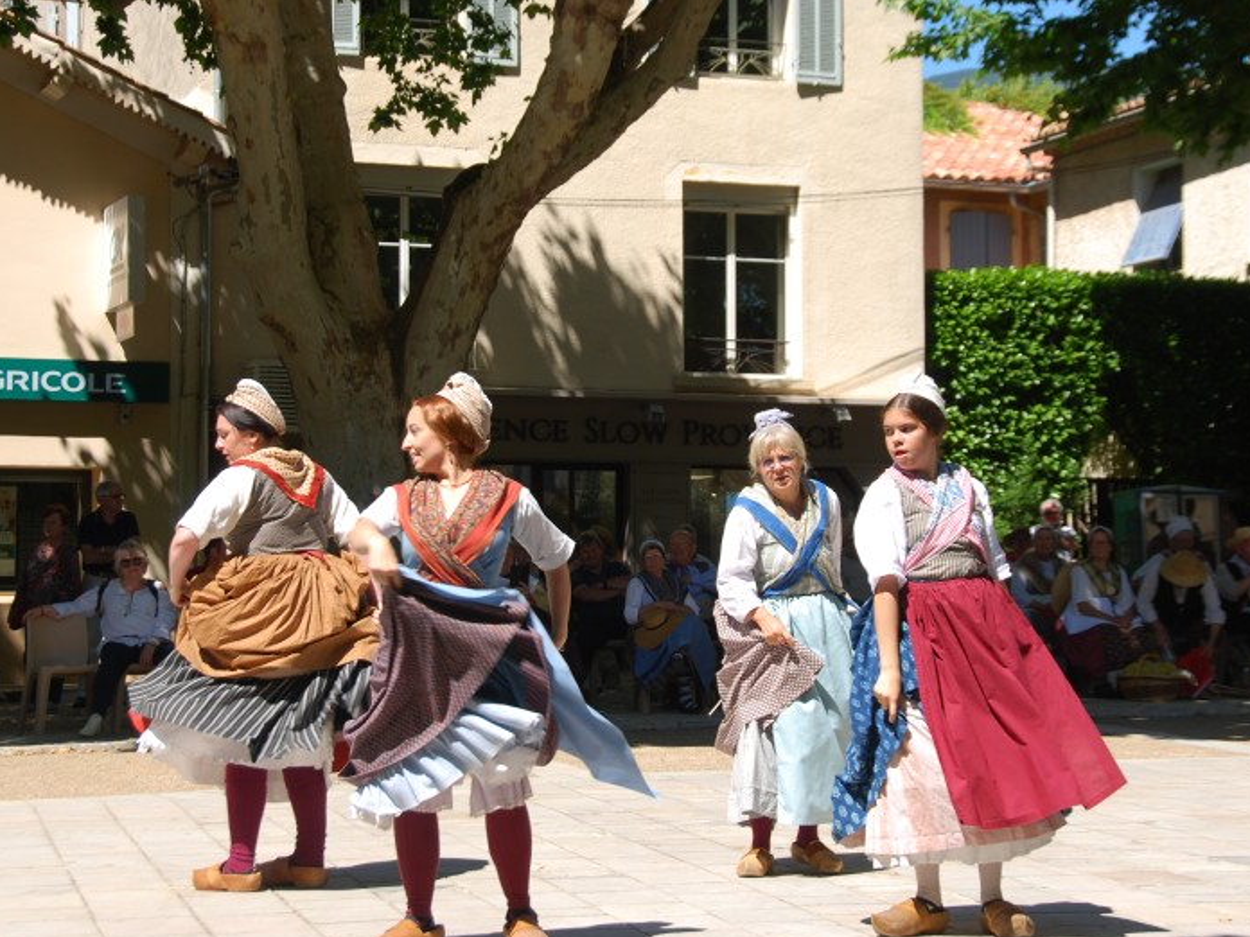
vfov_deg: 16.6
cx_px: 597
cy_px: 409
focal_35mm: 89
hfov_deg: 22.0
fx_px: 3214
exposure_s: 1/200
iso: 100
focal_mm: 48
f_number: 8
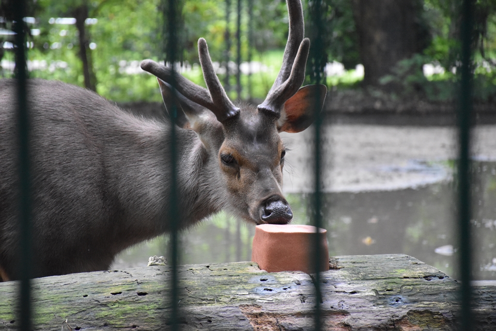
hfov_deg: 9.8
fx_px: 2894
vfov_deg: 6.5
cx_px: 248
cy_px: 166
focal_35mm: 210
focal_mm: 140
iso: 4500
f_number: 5.6
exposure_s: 1/500
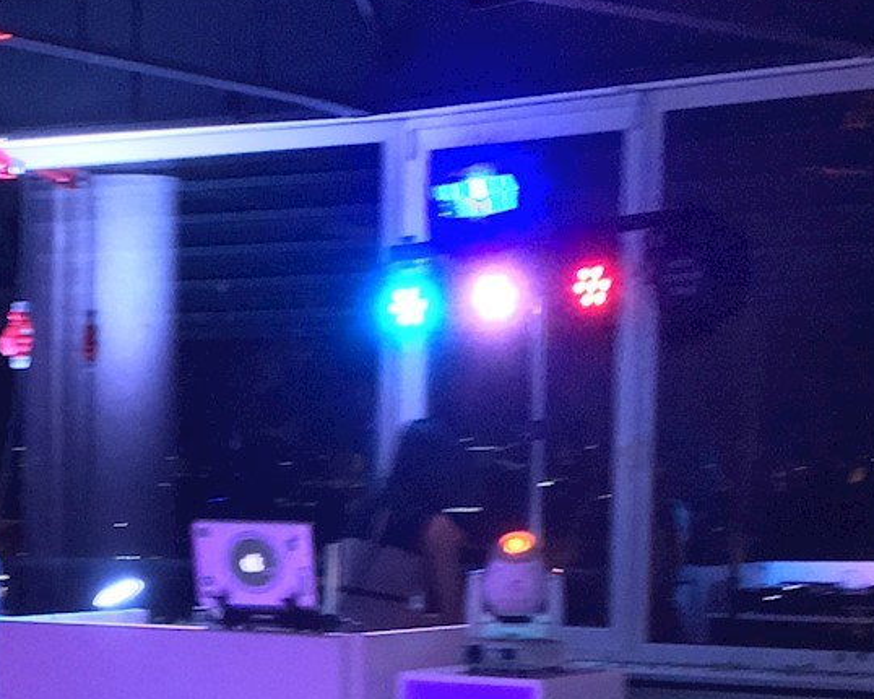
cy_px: 836
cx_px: -67
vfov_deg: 14.7
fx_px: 2612
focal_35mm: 101
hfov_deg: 18.3
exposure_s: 1/33
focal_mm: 4.15
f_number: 2.2
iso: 250
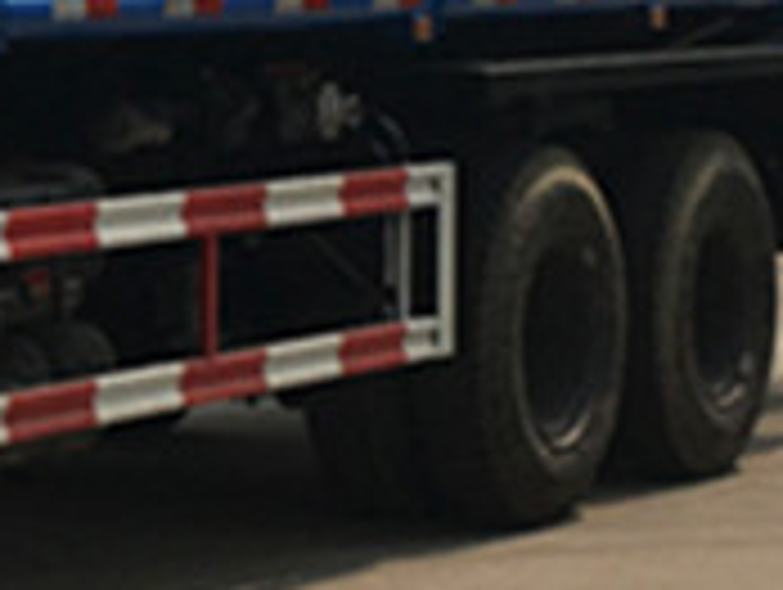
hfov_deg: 13.8
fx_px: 3013
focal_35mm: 133
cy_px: 38
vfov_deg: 11.1
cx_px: -418
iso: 25
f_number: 2.2
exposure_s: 1/3497
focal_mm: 4.15
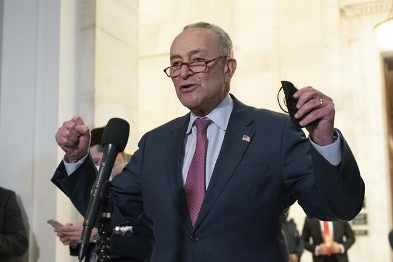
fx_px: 524
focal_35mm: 48
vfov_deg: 28.1
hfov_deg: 41.1
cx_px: 196
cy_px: 131
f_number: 4
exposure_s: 1/320
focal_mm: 48
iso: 8000
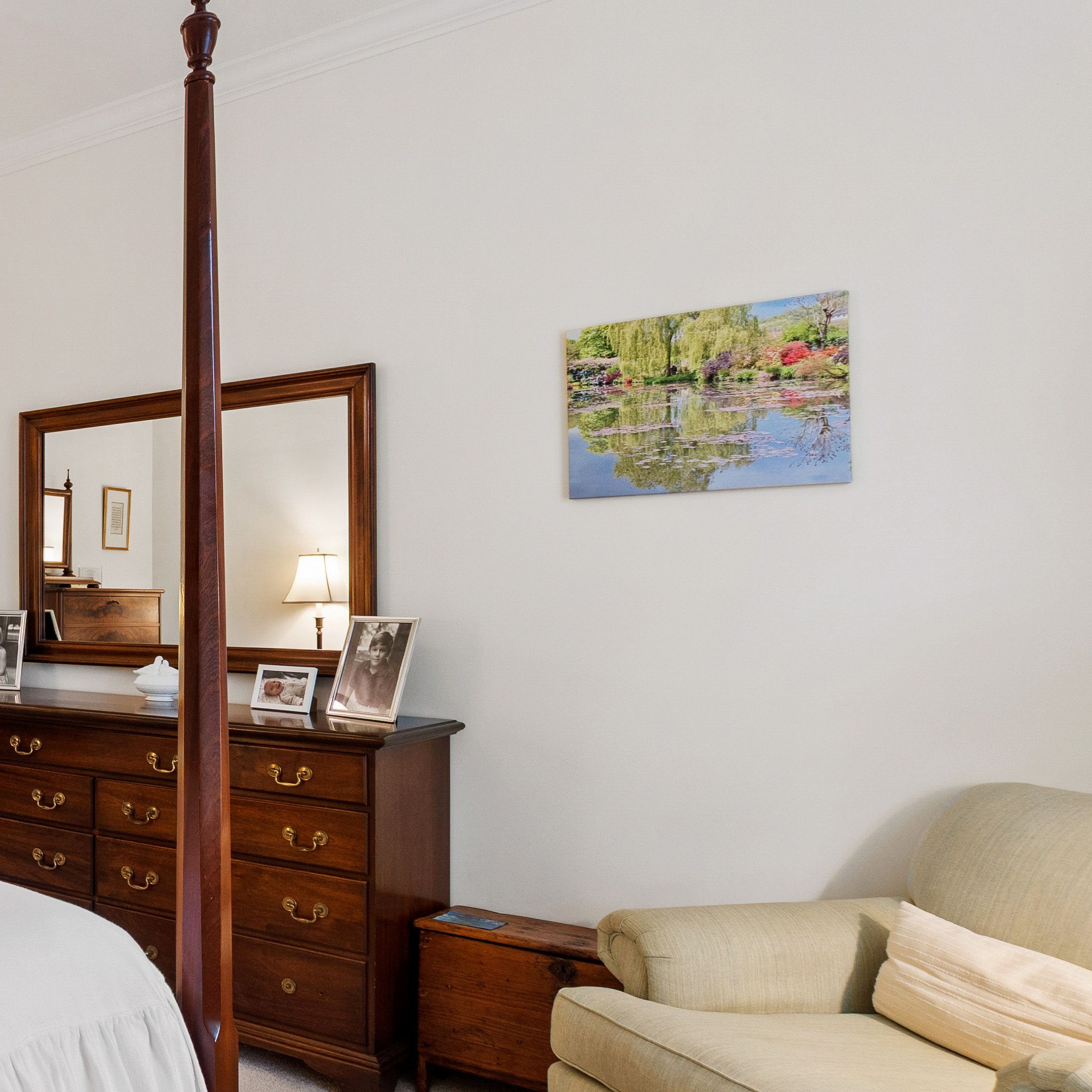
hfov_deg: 37.9
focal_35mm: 32
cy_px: 562
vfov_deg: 51.1
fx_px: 1142
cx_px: -227
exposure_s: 1/3
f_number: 8
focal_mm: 10
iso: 100
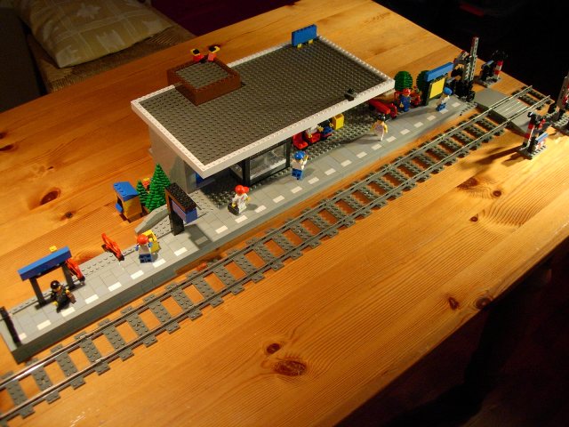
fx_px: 625
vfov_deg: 37.7
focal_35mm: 38
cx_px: 284
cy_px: 214
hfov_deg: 49.0
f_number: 2.8
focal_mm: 7.8
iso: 163
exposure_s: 1/32
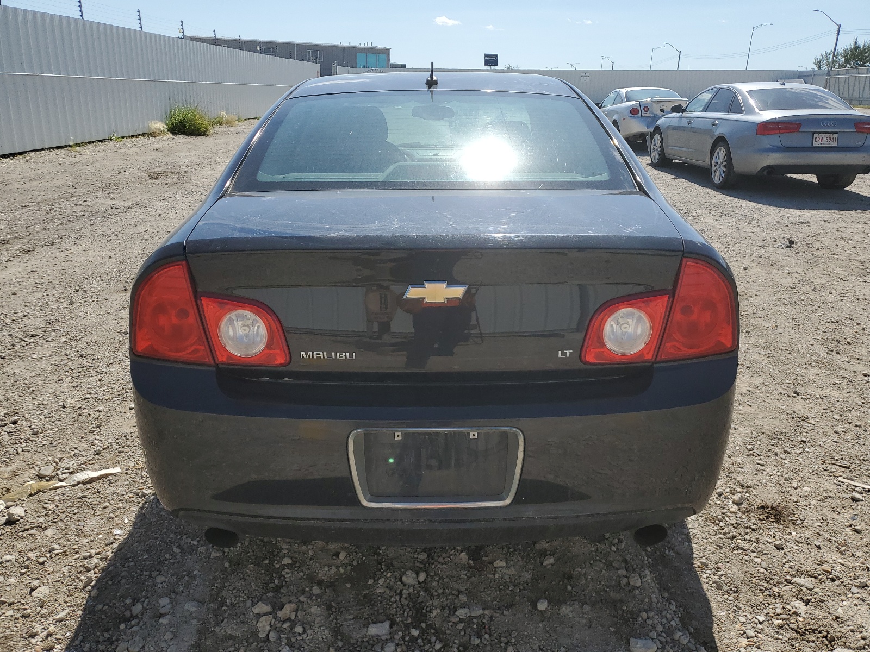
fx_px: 653
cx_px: 435
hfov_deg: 67.3
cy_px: 326
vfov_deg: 53.1
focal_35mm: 26
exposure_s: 1/5000
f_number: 1.5
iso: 50
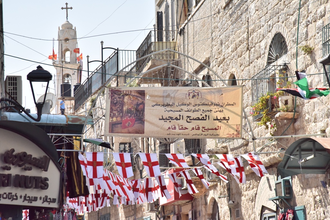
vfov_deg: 11.4
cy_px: 110
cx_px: 165
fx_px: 1100
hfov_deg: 17.1
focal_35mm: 120
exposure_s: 1/6400
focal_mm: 120
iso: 5000
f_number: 10
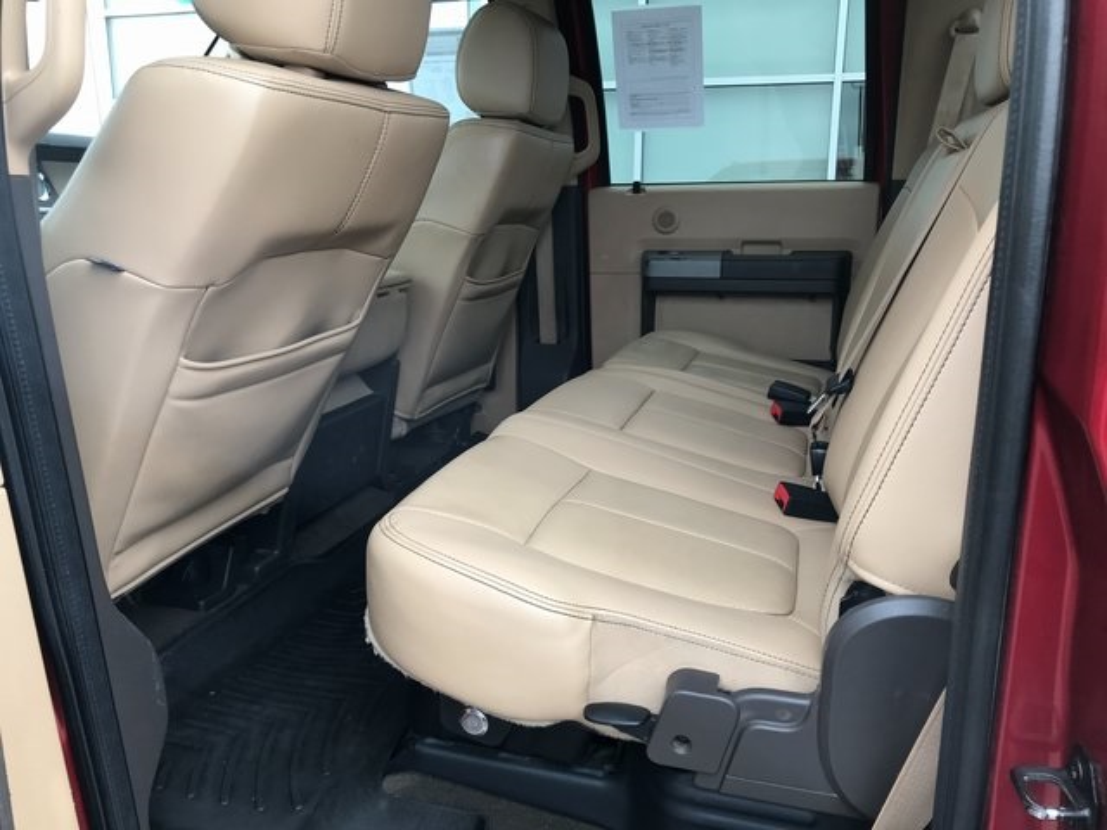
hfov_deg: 63.4
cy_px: 415
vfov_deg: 49.7
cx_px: 554
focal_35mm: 28
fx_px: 895
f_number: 1.8
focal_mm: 3.99
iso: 32
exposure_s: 1/60
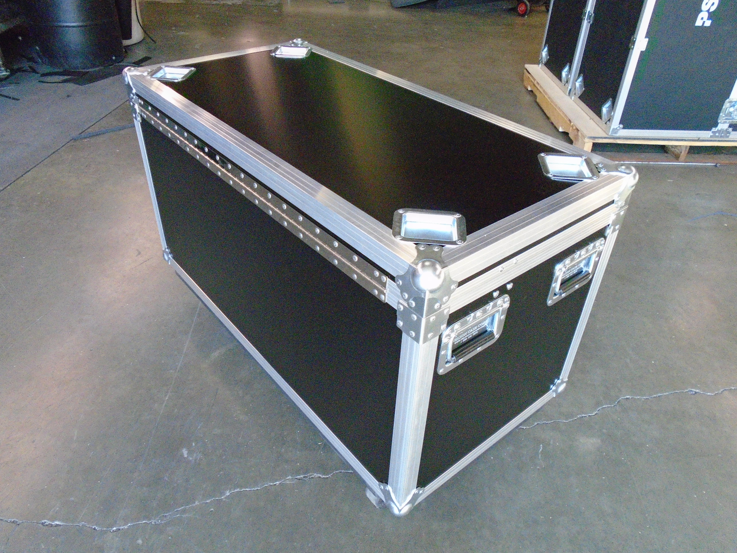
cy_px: 276
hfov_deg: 67.3
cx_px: 368
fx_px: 554
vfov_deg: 53.1
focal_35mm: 26
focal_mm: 4.6
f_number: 3.2
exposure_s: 1/100
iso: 800
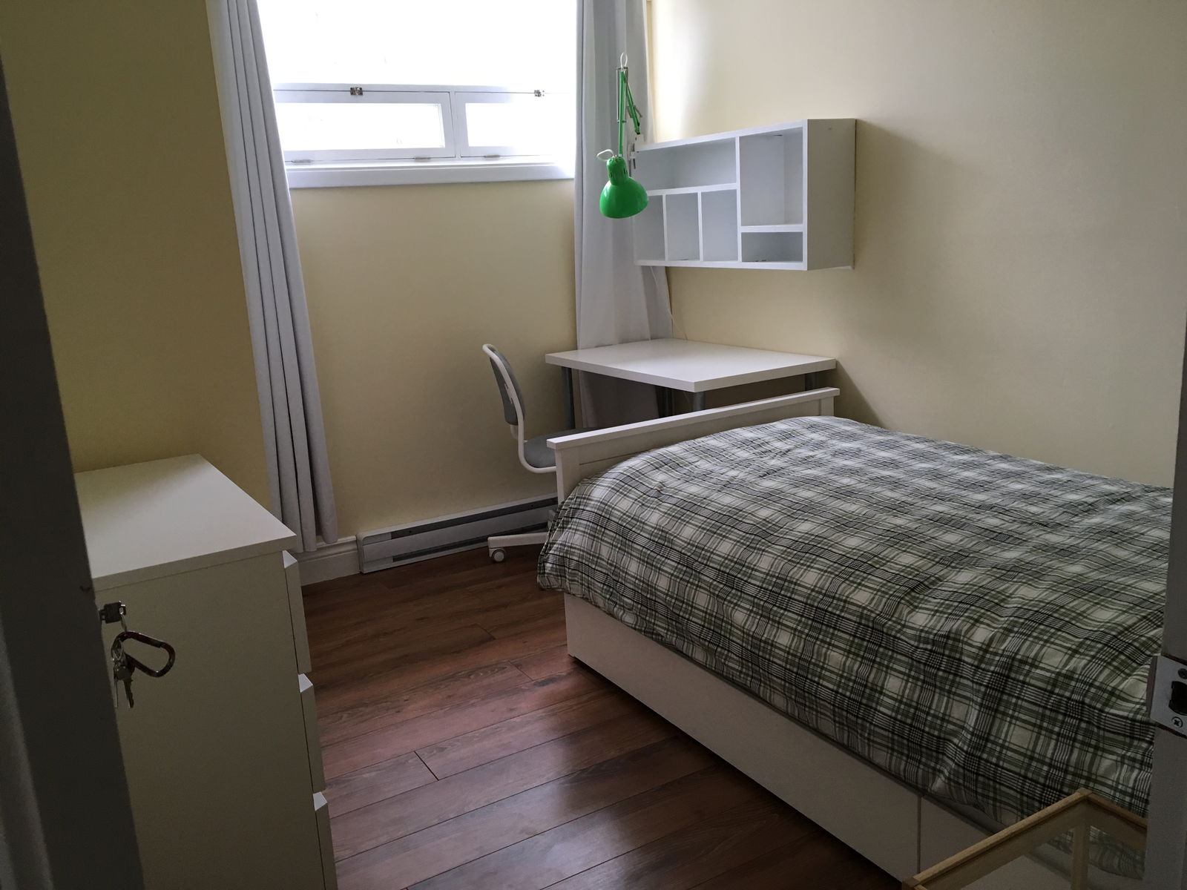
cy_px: 445
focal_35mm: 29
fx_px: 994
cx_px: 594
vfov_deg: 48.2
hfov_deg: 61.7
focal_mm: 4.15
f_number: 2.2
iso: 80
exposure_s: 1/30
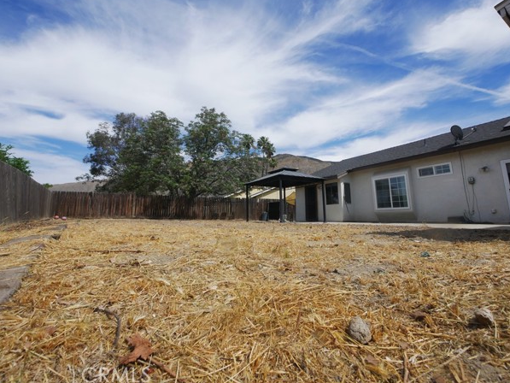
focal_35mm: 15
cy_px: 182
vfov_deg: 81.7
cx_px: 258
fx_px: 221
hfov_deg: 98.2
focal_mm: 7
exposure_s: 1/500
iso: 200
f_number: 9
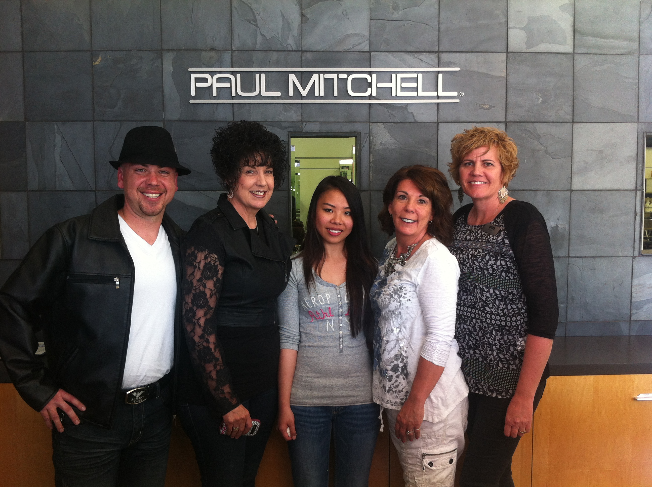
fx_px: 658
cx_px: 326
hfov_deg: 52.7
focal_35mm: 35
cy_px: 244
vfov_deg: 40.6
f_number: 2.8
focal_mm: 3.85
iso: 80
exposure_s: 1/42
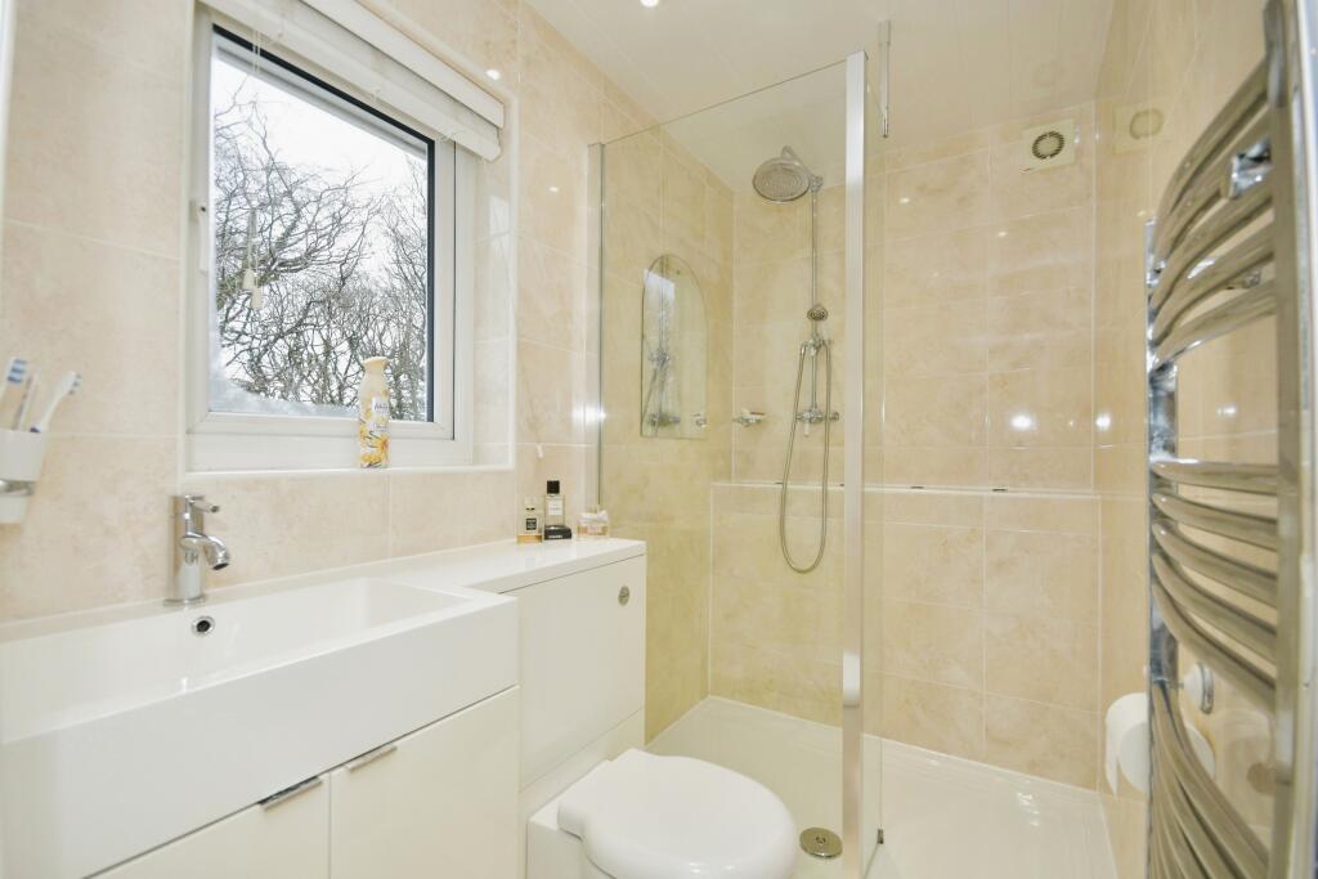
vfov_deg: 77.3
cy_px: 440
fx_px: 549
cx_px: 659
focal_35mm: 15
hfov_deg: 100.4
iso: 400
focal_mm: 10
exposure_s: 1/100
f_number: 8
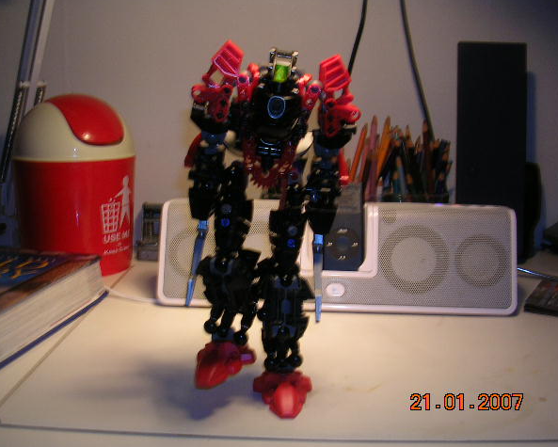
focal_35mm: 40
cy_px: 223
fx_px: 661
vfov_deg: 37.4
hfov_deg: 45.7
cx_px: 262
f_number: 2.8
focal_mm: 5.8
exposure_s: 1/30
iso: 50
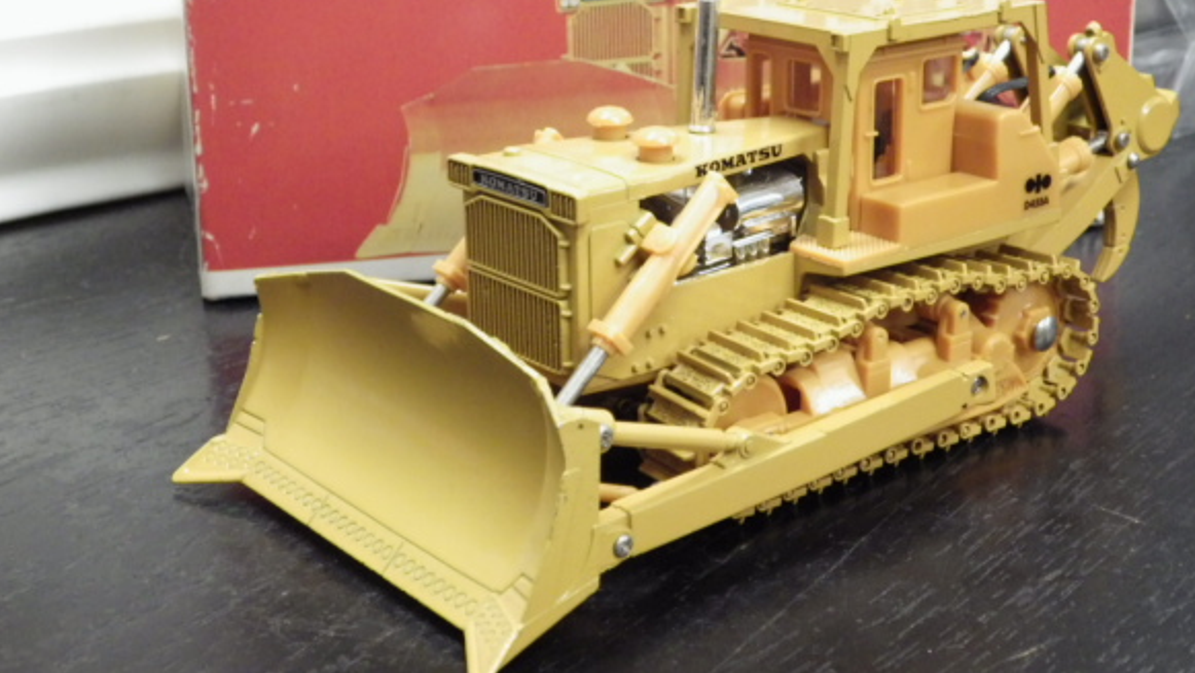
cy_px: 233
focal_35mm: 60
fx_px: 1901
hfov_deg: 34.9
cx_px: 642
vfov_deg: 20.0
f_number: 3.8
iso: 800
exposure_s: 1/30
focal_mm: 9
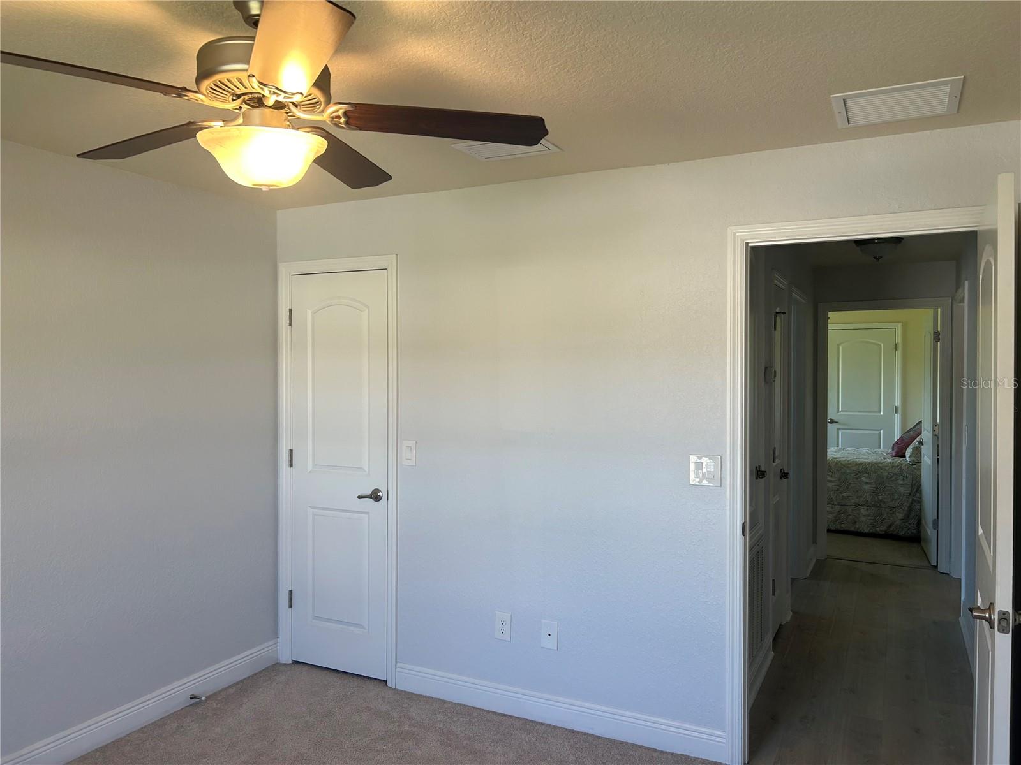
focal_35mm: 26
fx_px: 767
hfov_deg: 67.3
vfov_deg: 53.1
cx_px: 510
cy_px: 382
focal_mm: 5.7
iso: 64
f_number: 1.5
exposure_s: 1/120
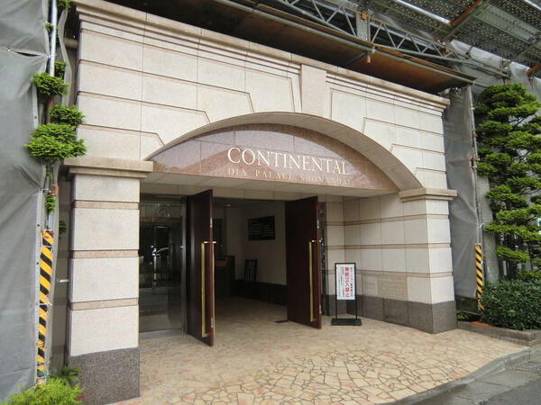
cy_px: 202
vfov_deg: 56.8
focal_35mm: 24
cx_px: 270
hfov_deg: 71.6
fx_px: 375
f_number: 3.2
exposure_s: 1/125
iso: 64
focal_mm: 4.3
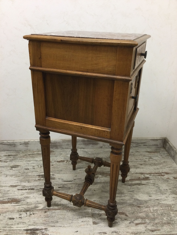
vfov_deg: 58.4
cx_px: 88
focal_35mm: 31
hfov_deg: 45.4
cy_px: 118
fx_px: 211
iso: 100
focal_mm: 3.3
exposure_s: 1/33
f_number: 2.4
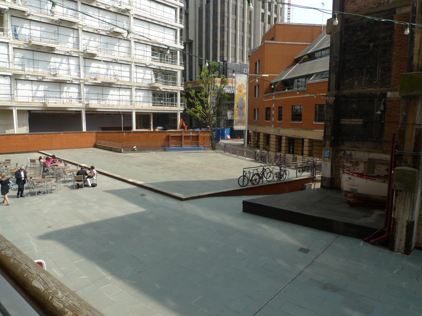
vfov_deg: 56.8
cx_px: 211
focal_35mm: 24
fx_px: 293
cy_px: 158
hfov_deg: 71.6
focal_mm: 5.1
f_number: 7.1
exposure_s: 1/100
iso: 80
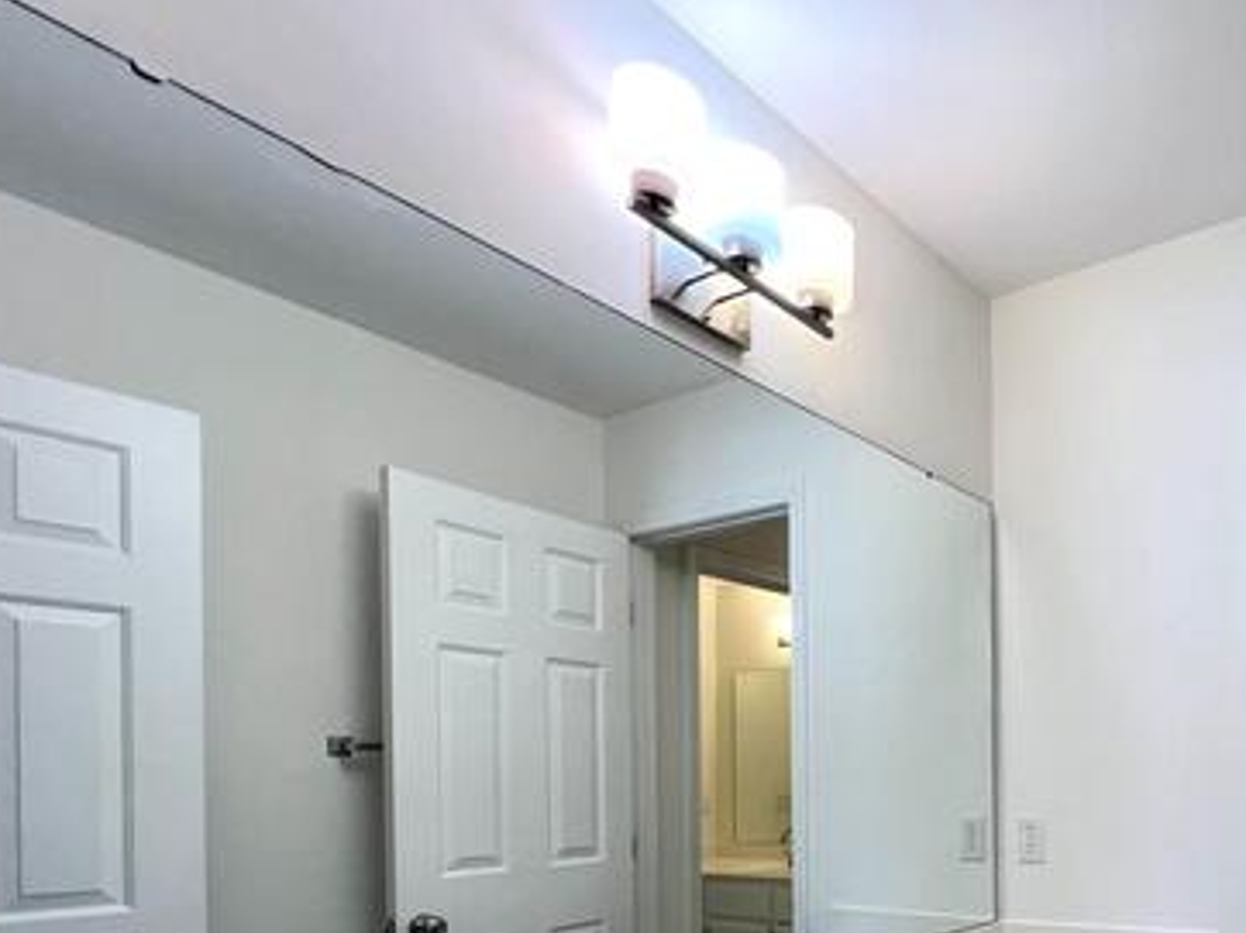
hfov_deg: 65.0
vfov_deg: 53.3
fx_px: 827
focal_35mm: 23
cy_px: 795
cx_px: 1053
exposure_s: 1/120
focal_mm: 1.57
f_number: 1.8
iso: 80
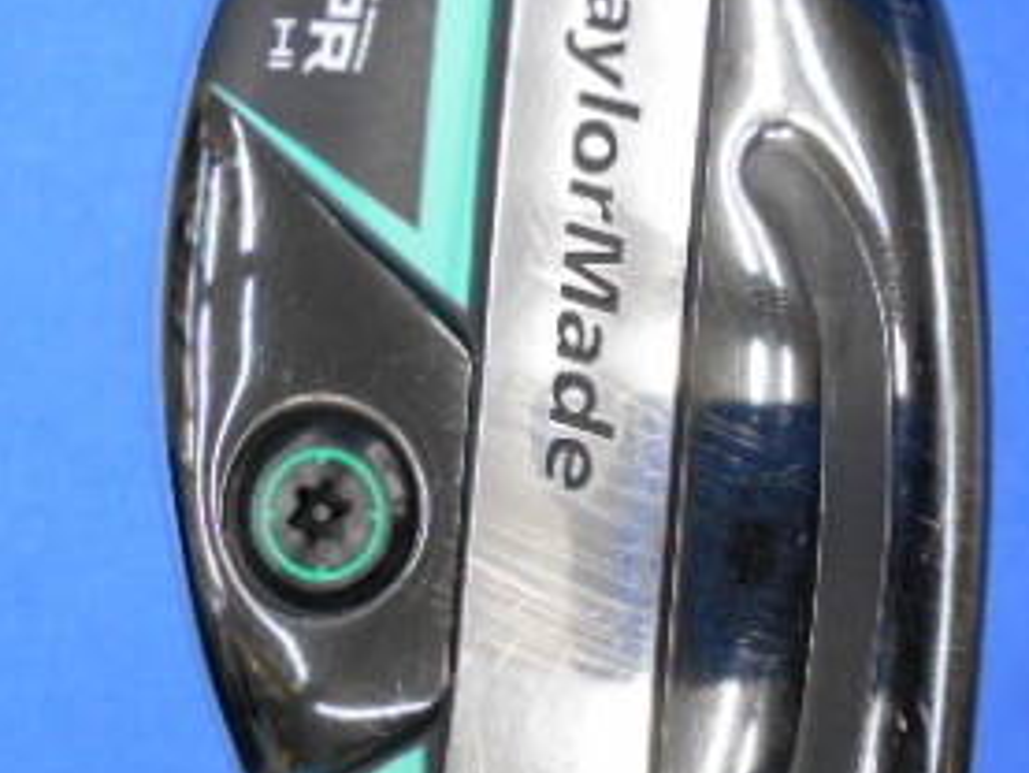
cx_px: 520
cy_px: 435
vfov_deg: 24.4
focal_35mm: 60
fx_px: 1784
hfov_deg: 32.2
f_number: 3.2
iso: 320
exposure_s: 1/30
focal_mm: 4.6
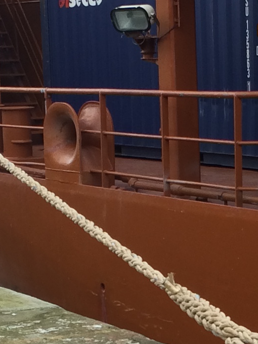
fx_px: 1352
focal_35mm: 136
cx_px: 207
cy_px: 362
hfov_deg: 10.9
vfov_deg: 14.2
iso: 32
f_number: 2.2
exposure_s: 1/219
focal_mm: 4.15
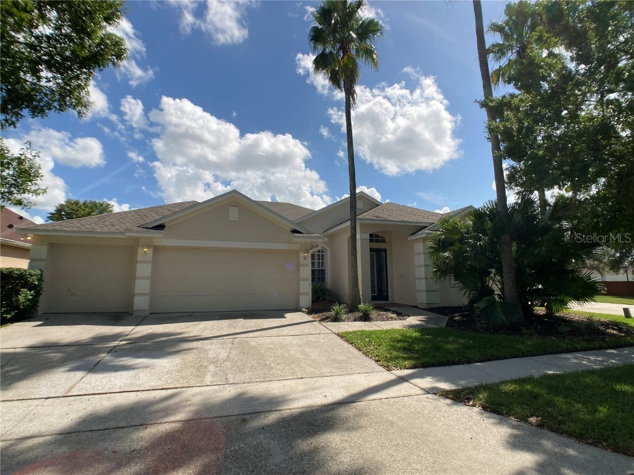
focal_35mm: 28
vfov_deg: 49.7
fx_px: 513
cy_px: 238
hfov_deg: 63.4
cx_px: 317
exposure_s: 1/2857
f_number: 1.8
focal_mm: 3.99
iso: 20
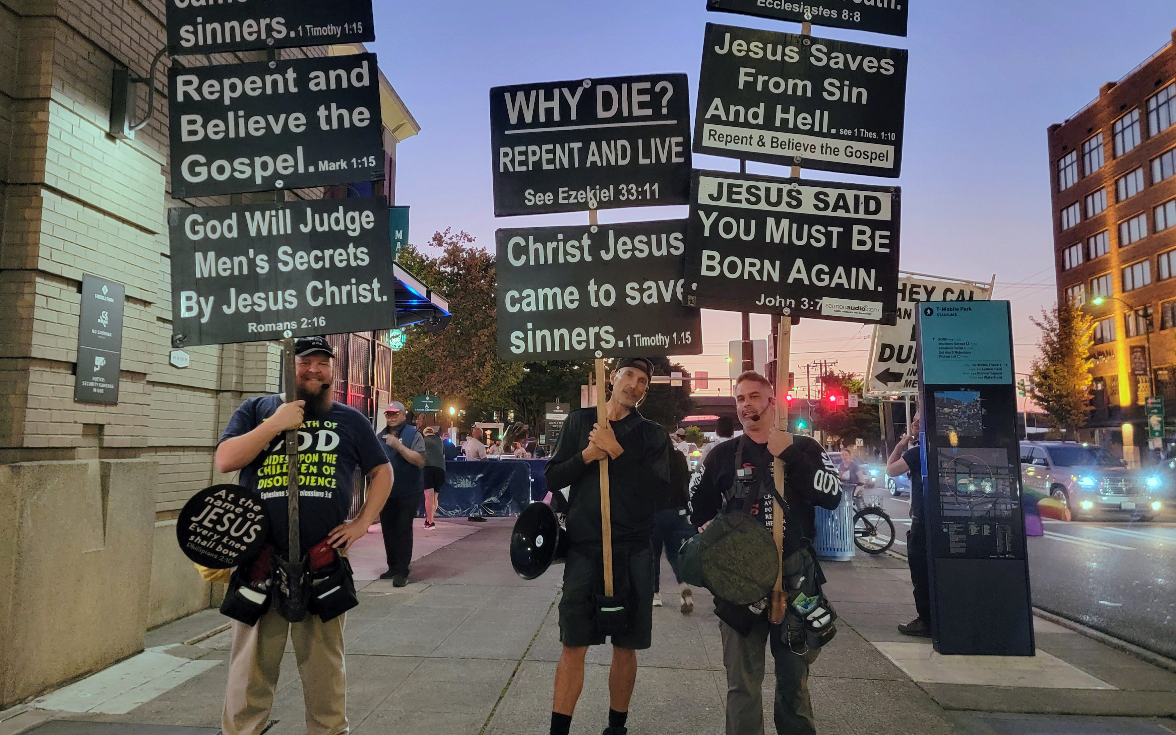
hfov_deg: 64.6
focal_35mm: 29
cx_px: 583
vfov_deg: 43.0
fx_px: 929
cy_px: 316
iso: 640
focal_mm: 6.7
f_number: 1.8
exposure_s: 1/40
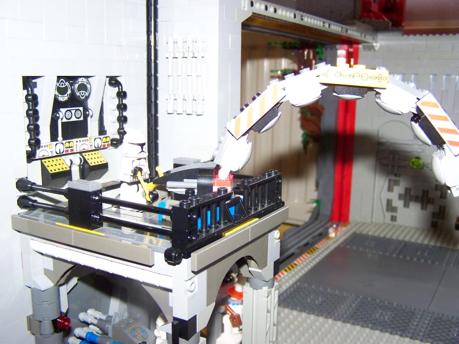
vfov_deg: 37.7
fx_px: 504
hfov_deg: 49.0
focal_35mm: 38
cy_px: 172
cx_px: 230
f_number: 2.8
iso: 200
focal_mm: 6.3
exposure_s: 1/30
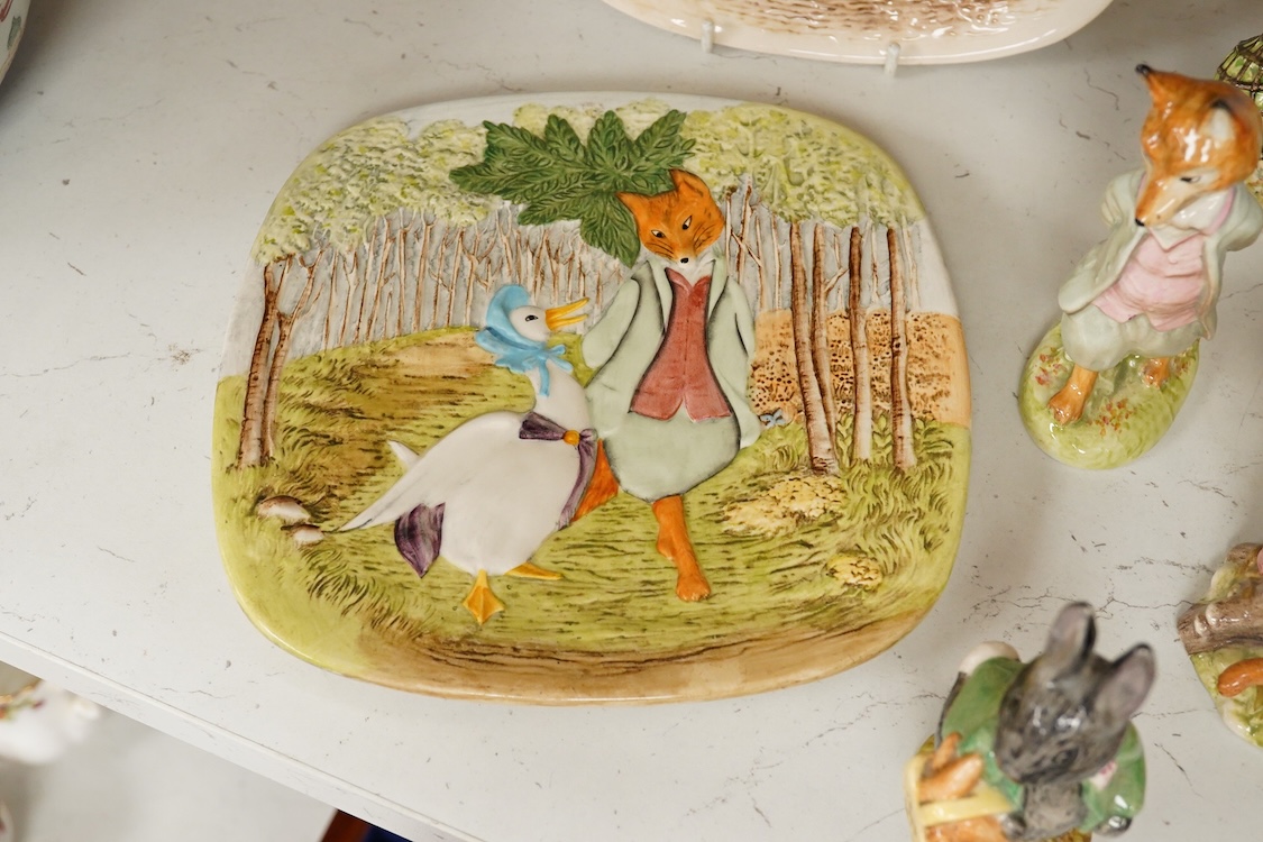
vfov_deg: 29.9
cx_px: 632
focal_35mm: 45
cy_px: 421
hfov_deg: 43.6
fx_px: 1579
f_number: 10
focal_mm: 30
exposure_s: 1/100
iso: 2500
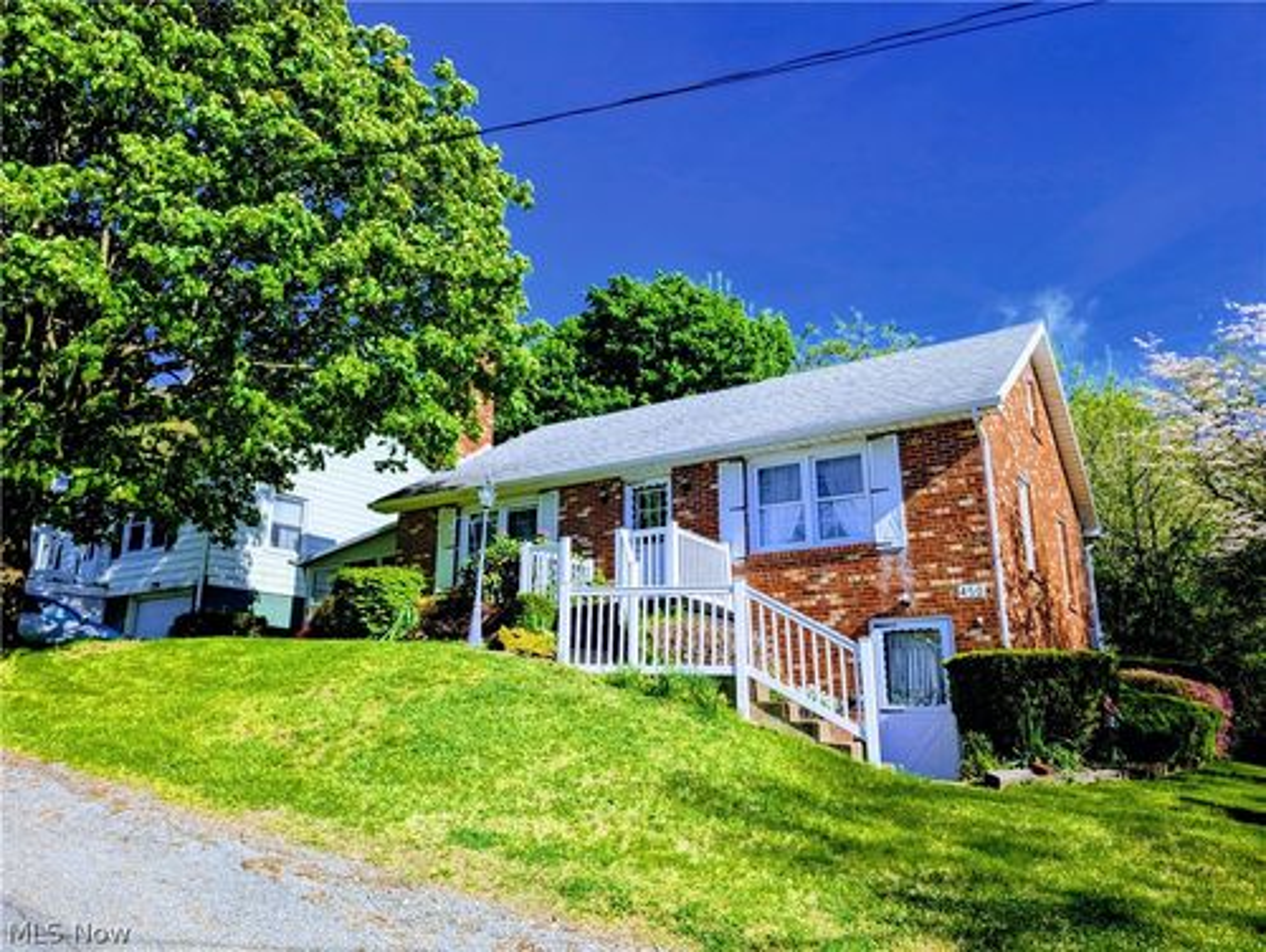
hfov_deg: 71.5
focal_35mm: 24
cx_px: 633
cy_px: 476
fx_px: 879
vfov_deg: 56.9
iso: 22
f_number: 1.68
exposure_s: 1/1672
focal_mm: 6.9
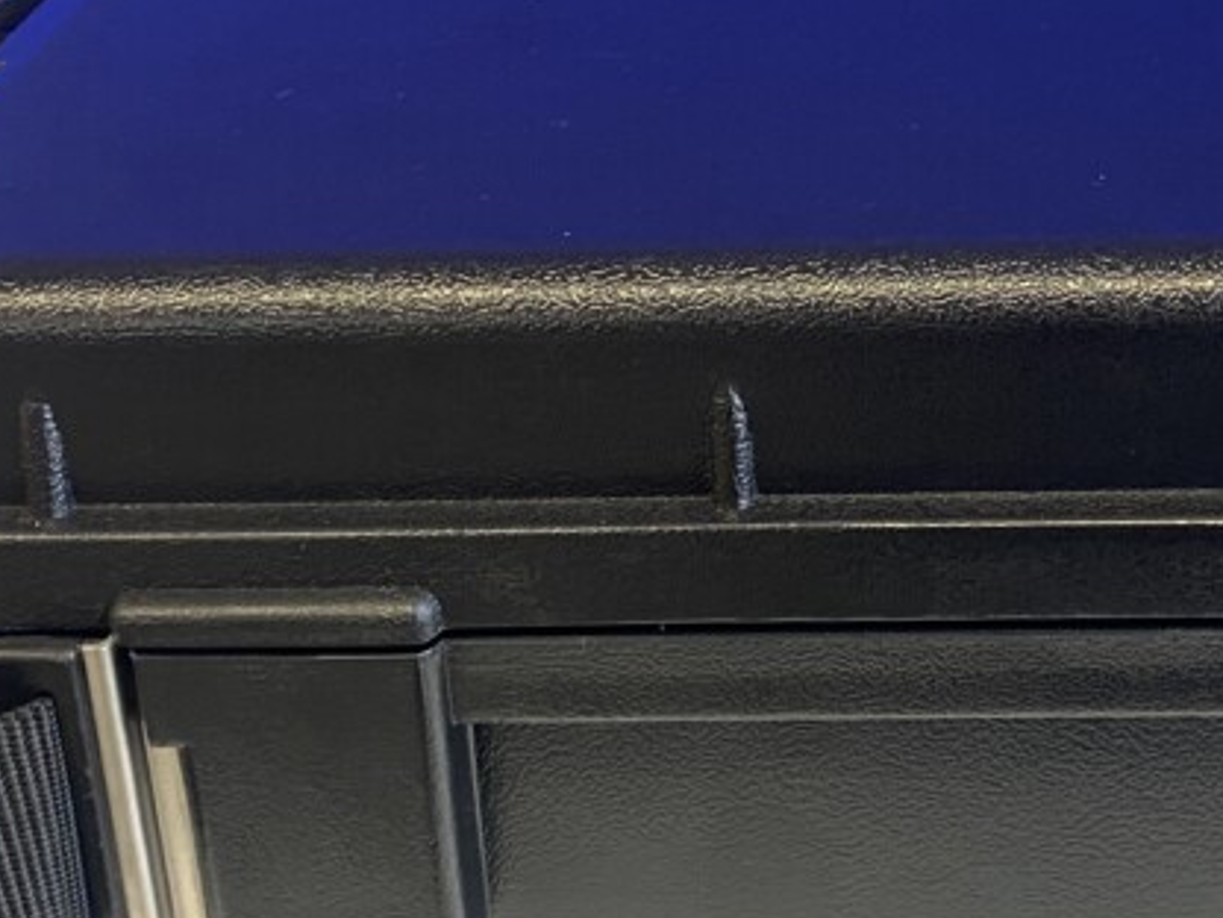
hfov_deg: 25.4
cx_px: 1017
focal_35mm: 75
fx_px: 2650
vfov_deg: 19.5
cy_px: 209
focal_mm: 4.25
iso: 125
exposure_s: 1/50
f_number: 1.8
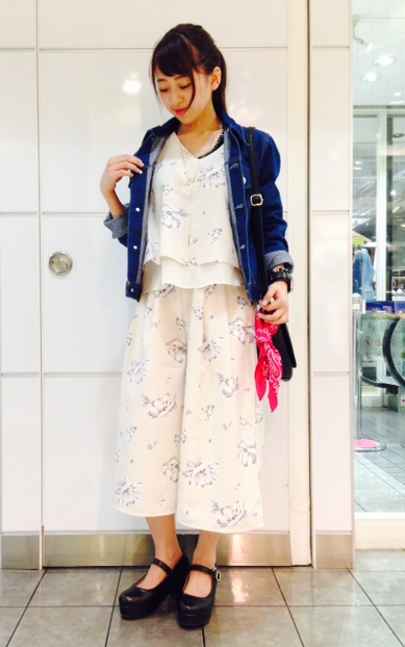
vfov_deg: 54.0
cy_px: 324
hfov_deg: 35.3
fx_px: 635
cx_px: 173
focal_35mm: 36
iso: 100
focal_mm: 4.12
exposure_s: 1/20
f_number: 2.4
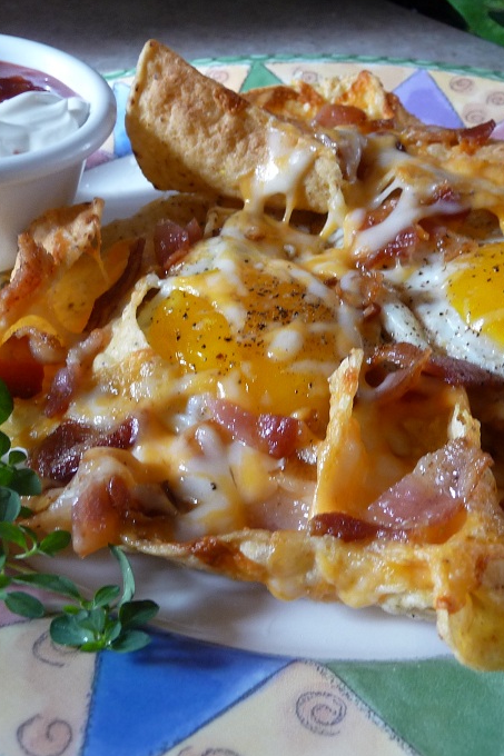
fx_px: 882
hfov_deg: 31.6
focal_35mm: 42
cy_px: 350
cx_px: 333
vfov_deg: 46.4
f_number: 3.3
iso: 160
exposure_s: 1/30
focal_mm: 4.7
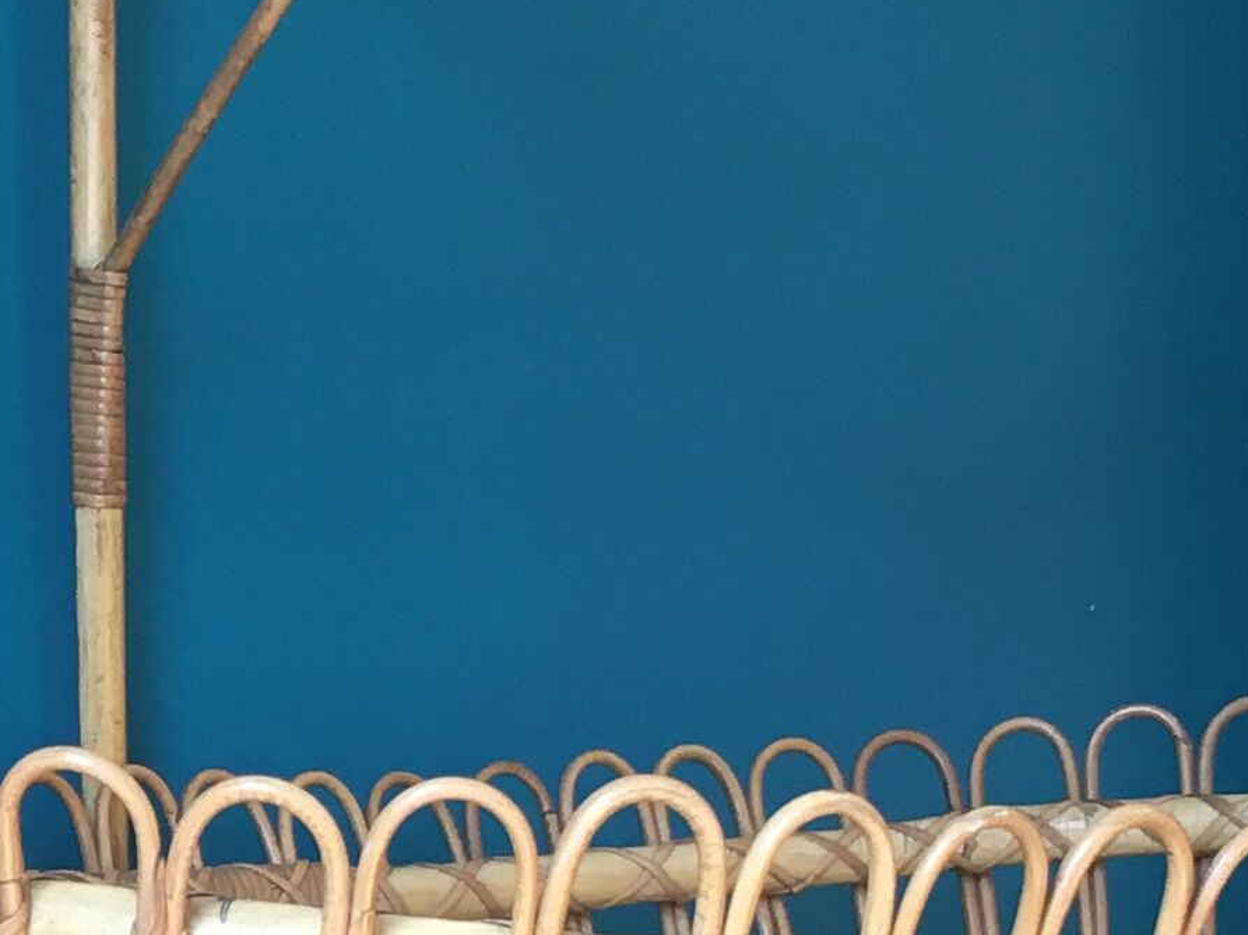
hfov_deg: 14.8
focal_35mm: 131
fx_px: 4721
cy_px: 1226
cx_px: -56
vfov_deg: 11.0
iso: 25
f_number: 2.2
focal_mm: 4.15
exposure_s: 1/33
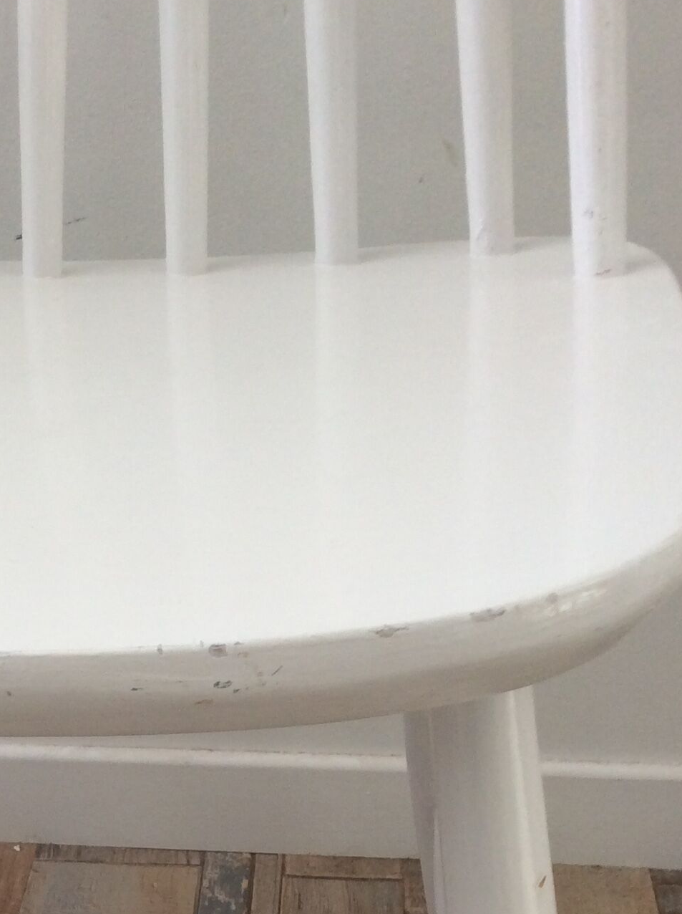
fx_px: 1712
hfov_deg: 21.7
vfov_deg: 28.0
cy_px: 918
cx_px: 4
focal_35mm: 65
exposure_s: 1/33
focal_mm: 3.3
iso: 40
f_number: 2.4
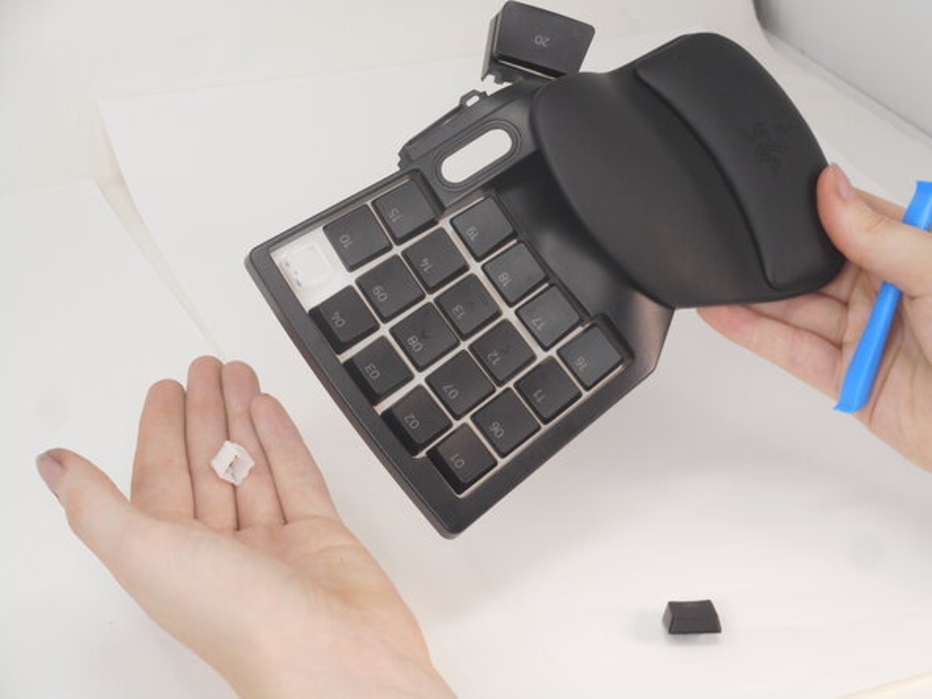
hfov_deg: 25.3
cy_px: 350
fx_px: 2073
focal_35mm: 77
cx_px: 466
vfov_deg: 19.1
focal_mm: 13.8
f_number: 5.5
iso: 180
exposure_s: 1/60
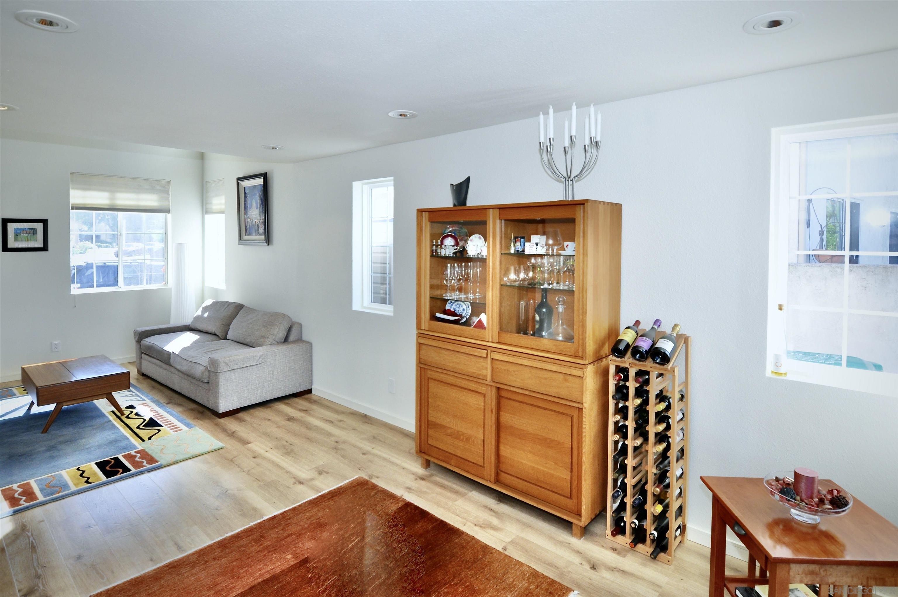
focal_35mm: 16
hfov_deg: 95.1
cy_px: 298
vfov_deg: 71.9
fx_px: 411
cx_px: 449
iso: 400
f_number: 5
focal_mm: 11
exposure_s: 1/100
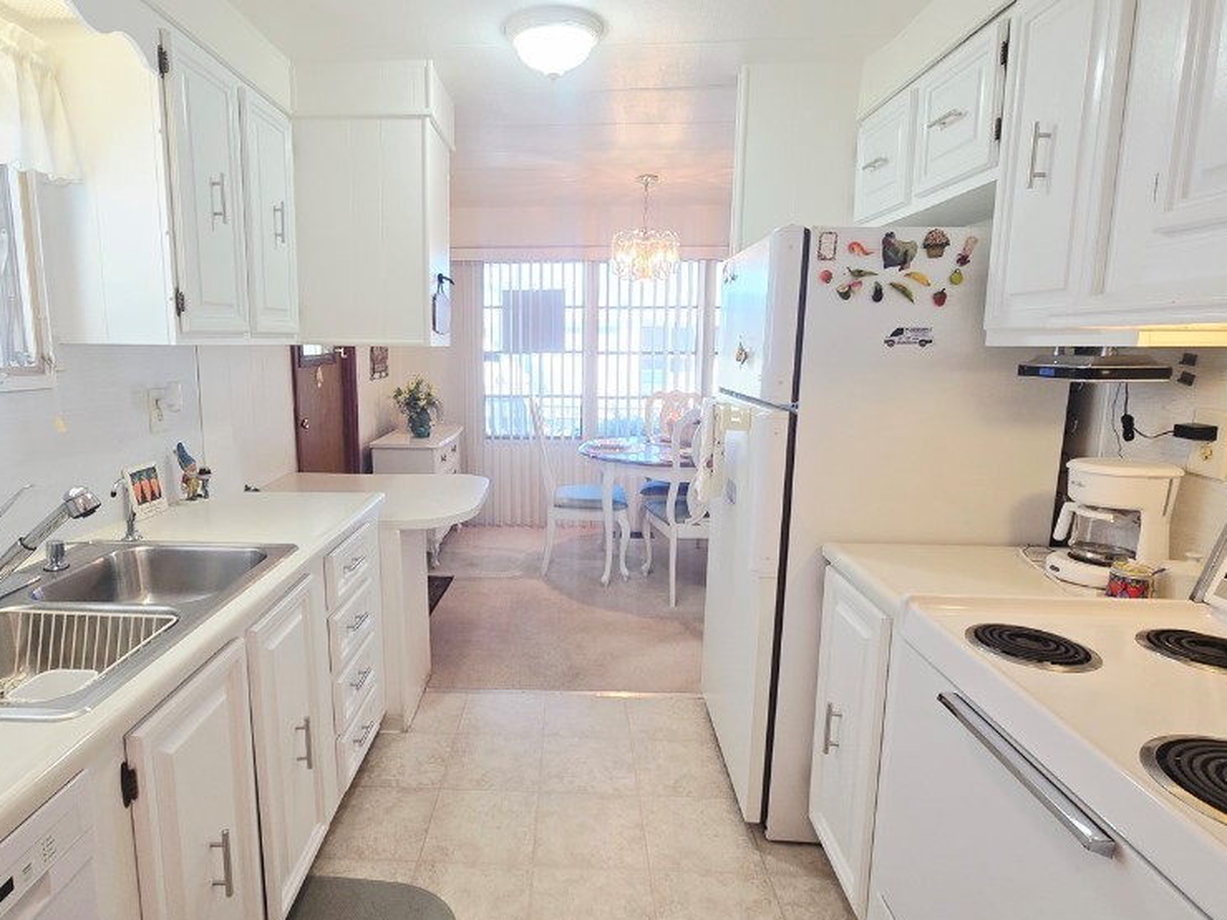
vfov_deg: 71.6
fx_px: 638
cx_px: 549
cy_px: 451
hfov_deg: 87.4
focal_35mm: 18
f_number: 2.2
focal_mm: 2.2
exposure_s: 1/60
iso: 64
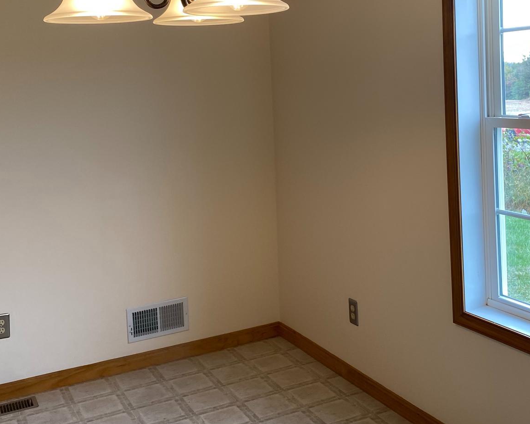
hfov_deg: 40.9
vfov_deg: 33.0
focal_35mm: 45
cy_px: 121
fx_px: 706
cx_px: 328
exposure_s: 1/120
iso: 64
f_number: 1.8
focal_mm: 4.25
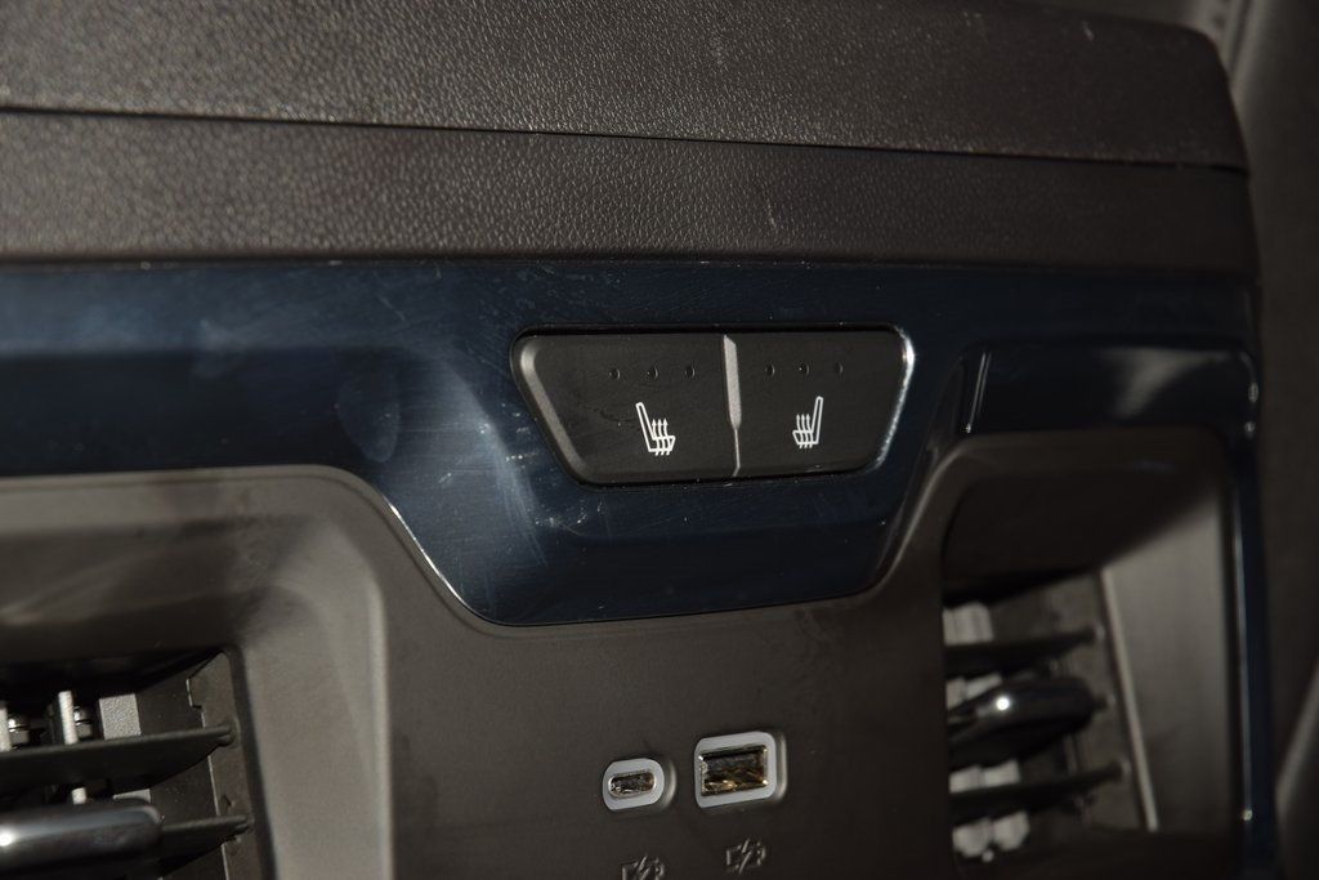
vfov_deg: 13.0
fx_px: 3847
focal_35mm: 105
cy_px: 440
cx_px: 660
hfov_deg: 19.5
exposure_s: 1/125
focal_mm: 70
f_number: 8
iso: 100
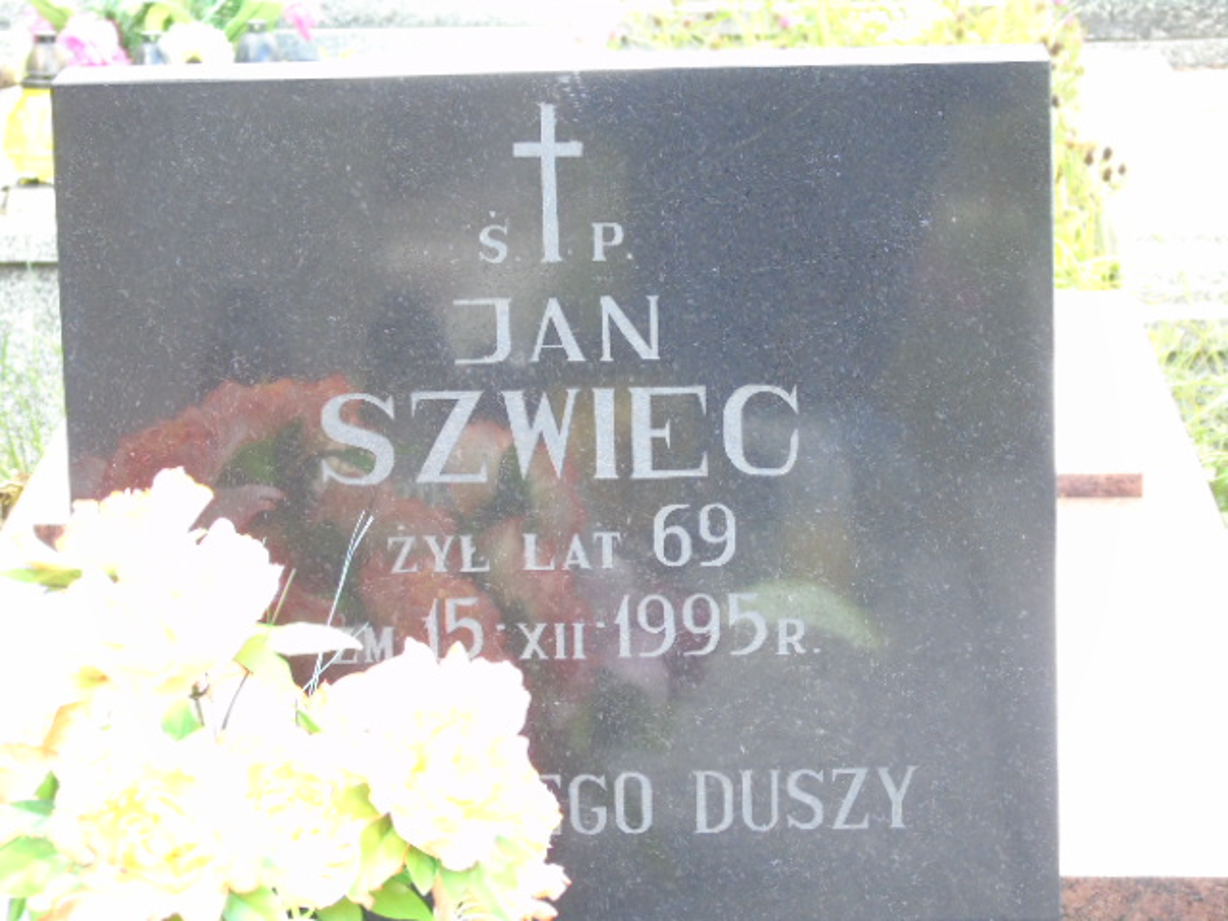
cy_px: 460
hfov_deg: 13.9
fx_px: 5037
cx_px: 614
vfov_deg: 10.4
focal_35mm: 142
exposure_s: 1/60
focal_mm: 25
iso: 500
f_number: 4.7
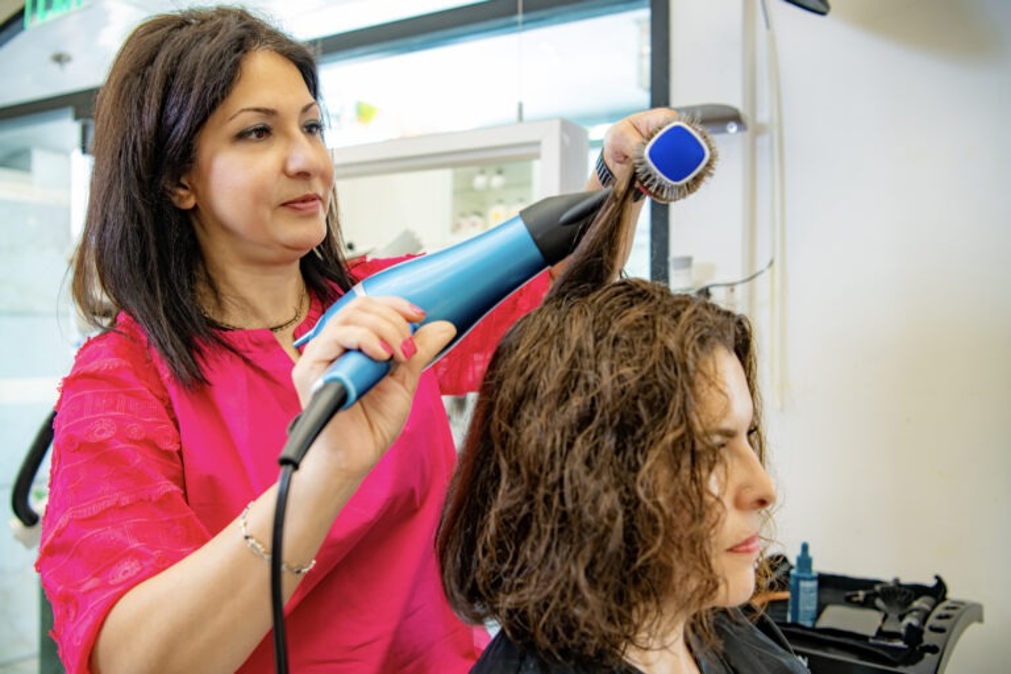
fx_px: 842
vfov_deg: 43.6
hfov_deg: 61.9
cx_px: 506
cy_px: 337
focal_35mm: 30
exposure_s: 1/60
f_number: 3.5
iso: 200
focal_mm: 30
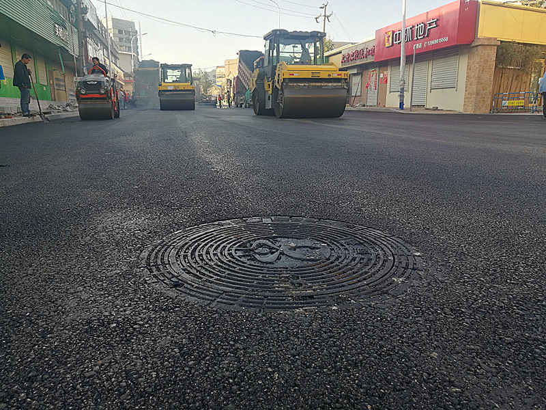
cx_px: 273
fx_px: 426
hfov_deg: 65.3
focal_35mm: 27
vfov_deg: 51.4
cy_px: 205
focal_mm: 4.5
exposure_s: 1/112
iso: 50
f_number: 2.2
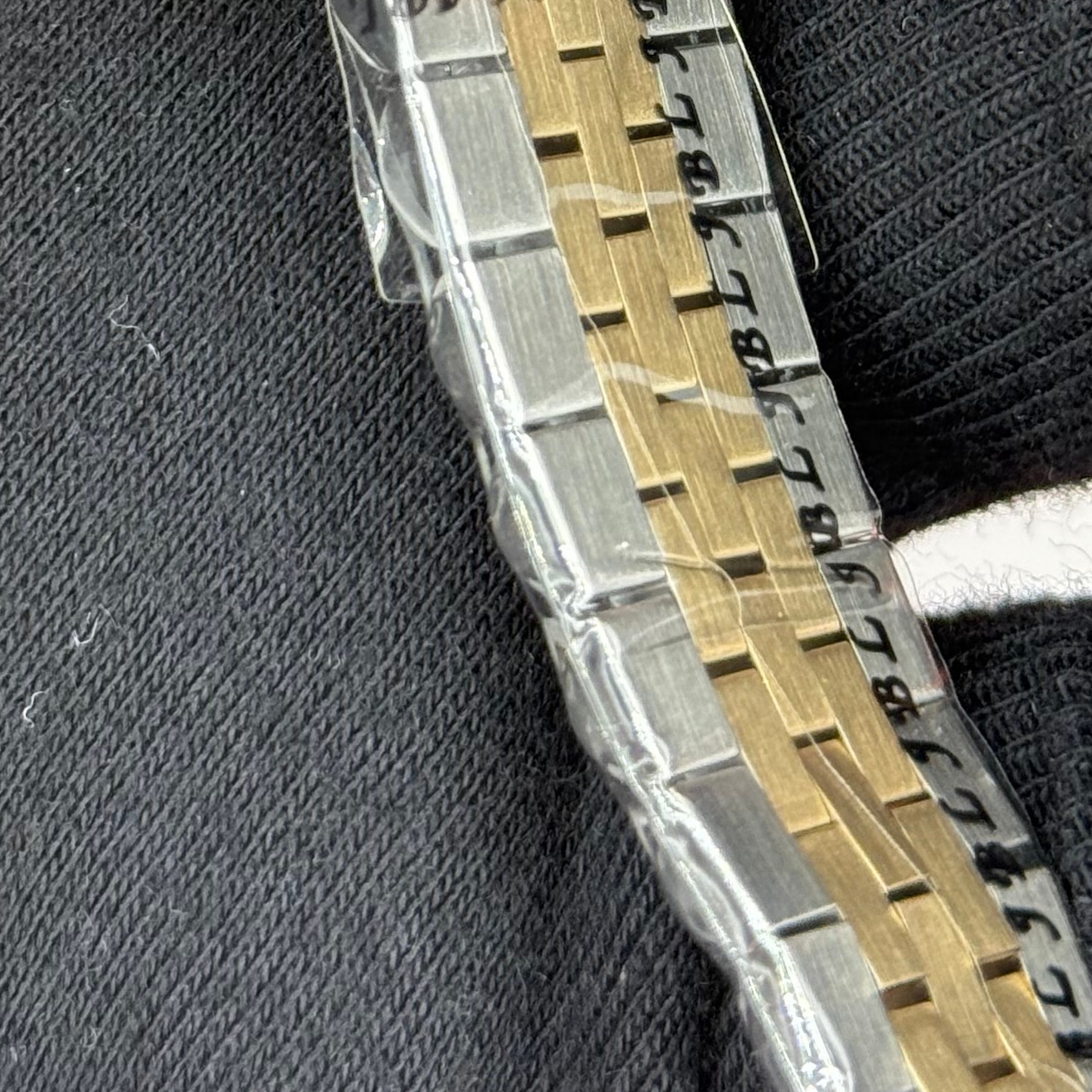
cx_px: 424
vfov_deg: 13.0
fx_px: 4640
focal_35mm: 130
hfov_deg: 13.4
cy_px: -344
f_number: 1.78
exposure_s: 1/257
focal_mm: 6.76
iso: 100
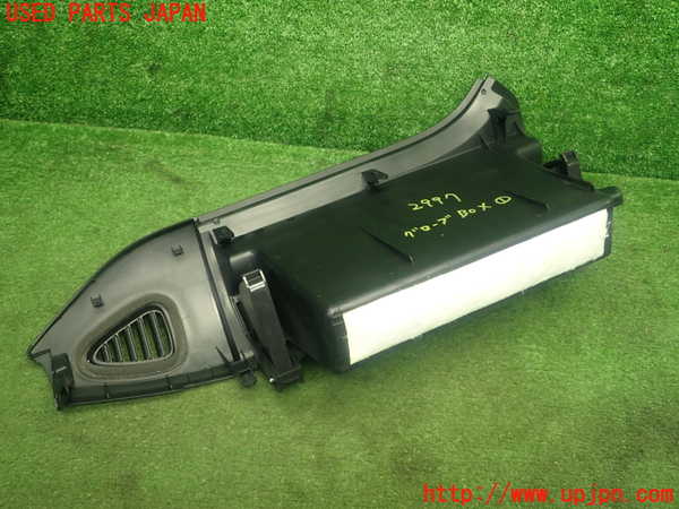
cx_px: 340
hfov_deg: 60.0
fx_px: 588
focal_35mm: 30
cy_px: 254
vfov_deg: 46.8
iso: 200
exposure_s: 1/30
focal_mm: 5.4
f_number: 2.3
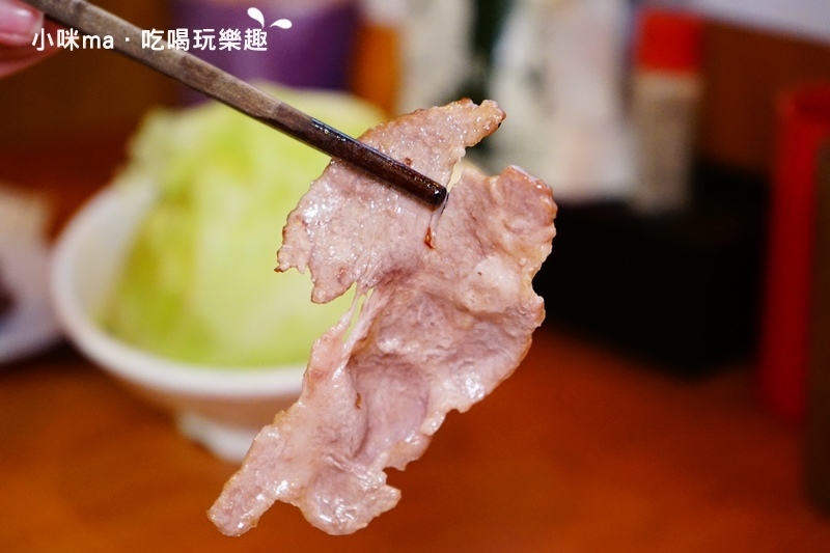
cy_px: 276
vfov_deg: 19.7
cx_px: 415
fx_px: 1590
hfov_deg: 29.2
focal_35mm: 69
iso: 5000
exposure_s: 1/80
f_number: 5.6
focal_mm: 69
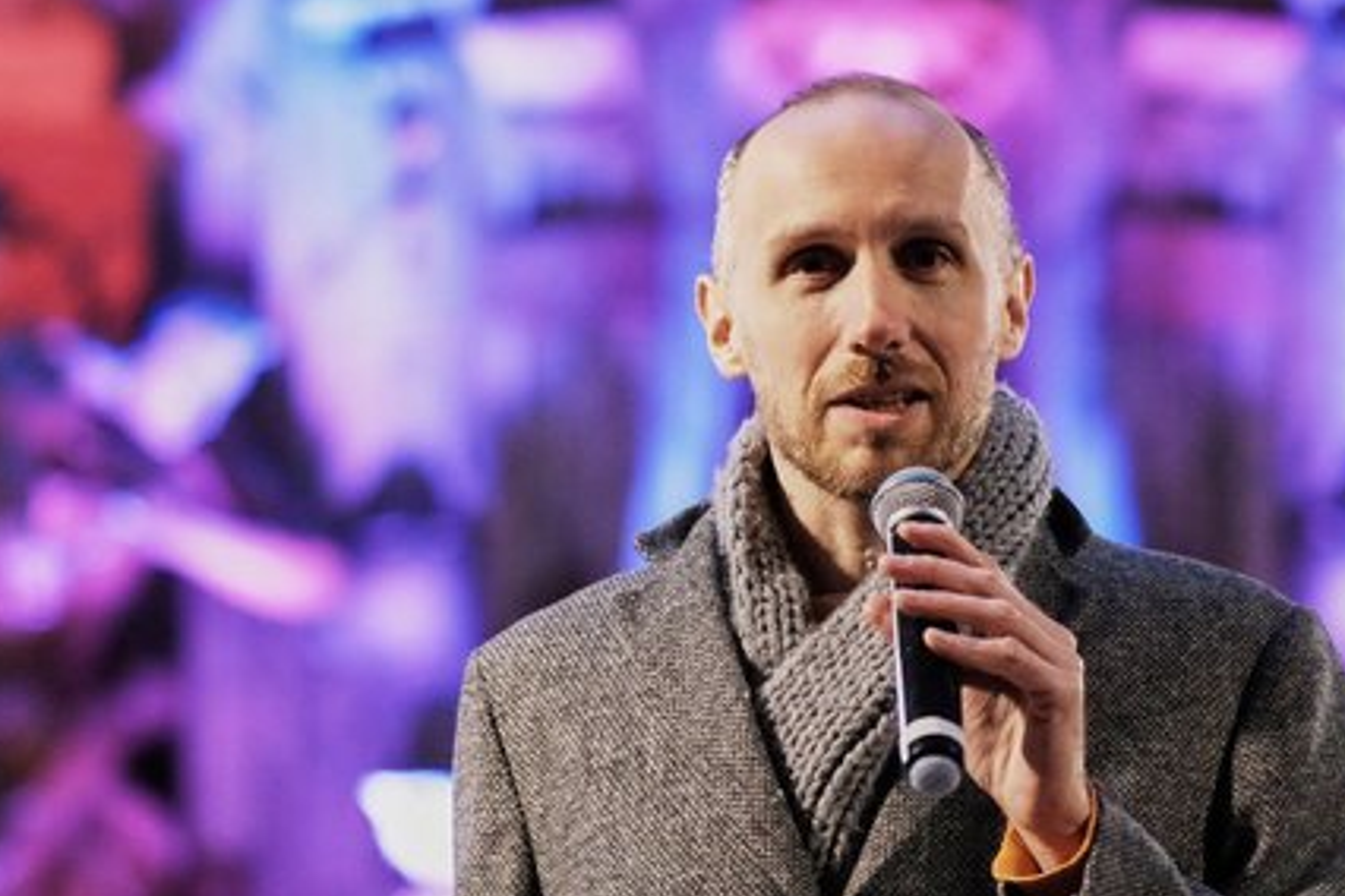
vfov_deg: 5.9
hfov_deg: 8.9
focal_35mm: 231
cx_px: 685
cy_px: 543
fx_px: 8630
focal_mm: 85
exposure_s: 1/200
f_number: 1.8
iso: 5000
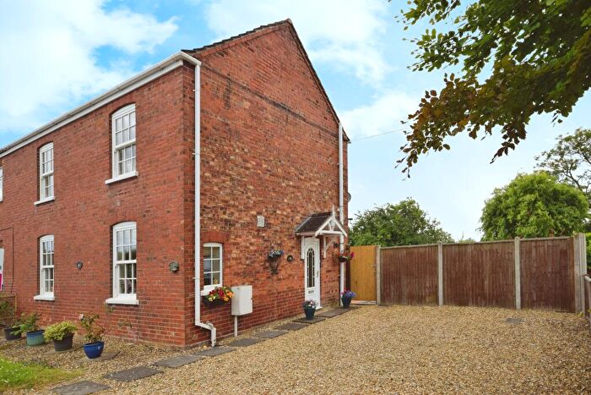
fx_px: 345
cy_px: 198
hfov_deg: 81.2
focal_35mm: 21
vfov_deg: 59.5
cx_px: 296
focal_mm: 14
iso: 200
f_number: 8
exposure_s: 1/250
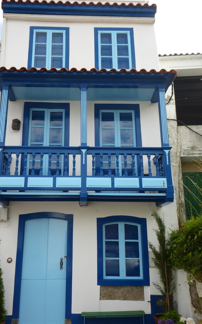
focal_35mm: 31
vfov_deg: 61.2
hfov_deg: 40.5
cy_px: 163
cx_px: 85
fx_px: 273
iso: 80
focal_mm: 5
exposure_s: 1/320
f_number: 3.5
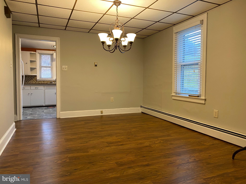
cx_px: 123
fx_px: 185
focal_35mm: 26
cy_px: 92
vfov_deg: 53.1
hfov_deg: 67.3
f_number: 1.8
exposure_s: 1/60
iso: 125
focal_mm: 4.25
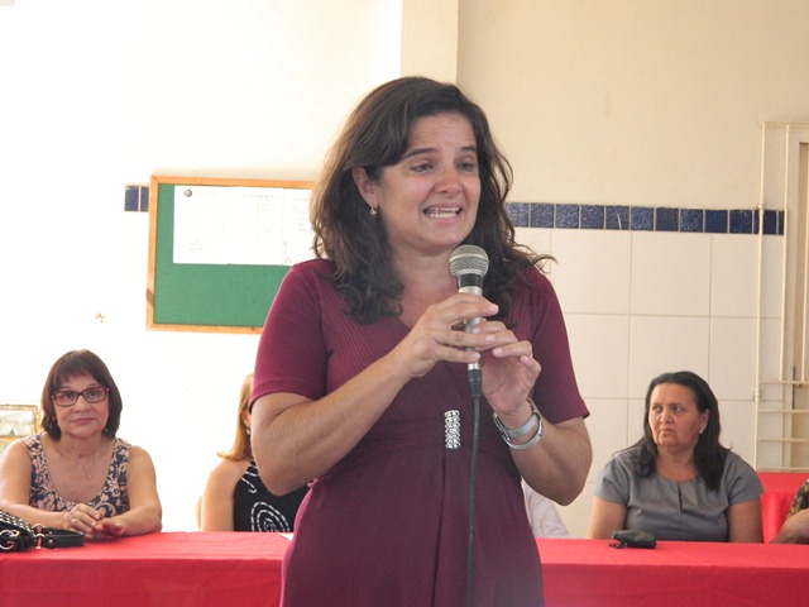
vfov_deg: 14.4
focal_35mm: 103
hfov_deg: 19.1
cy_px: 304
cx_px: 404
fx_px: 2407
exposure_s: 1/125
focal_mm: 18.6
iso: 400
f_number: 4.5
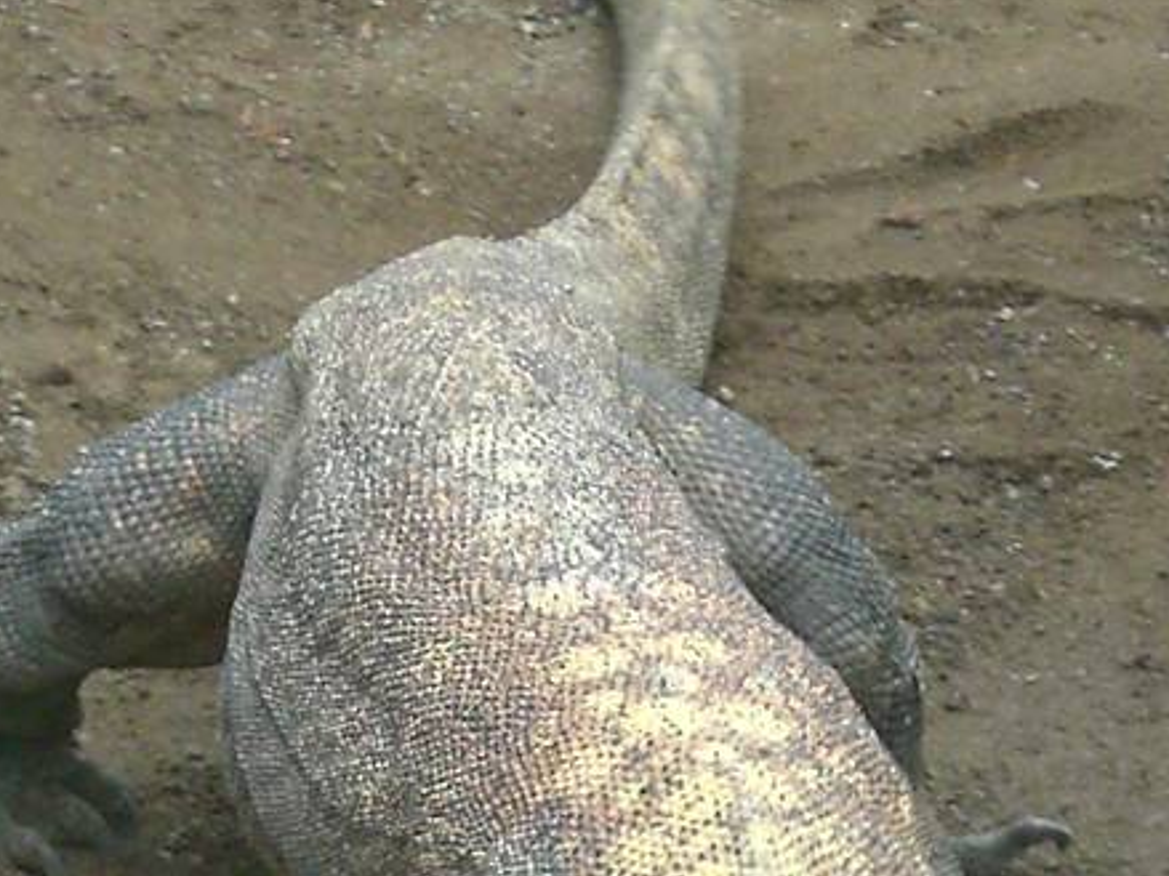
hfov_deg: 6.3
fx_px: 10702
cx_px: 618
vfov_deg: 4.7
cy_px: 1113
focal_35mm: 317
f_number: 5
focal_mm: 14.49
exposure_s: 1/80
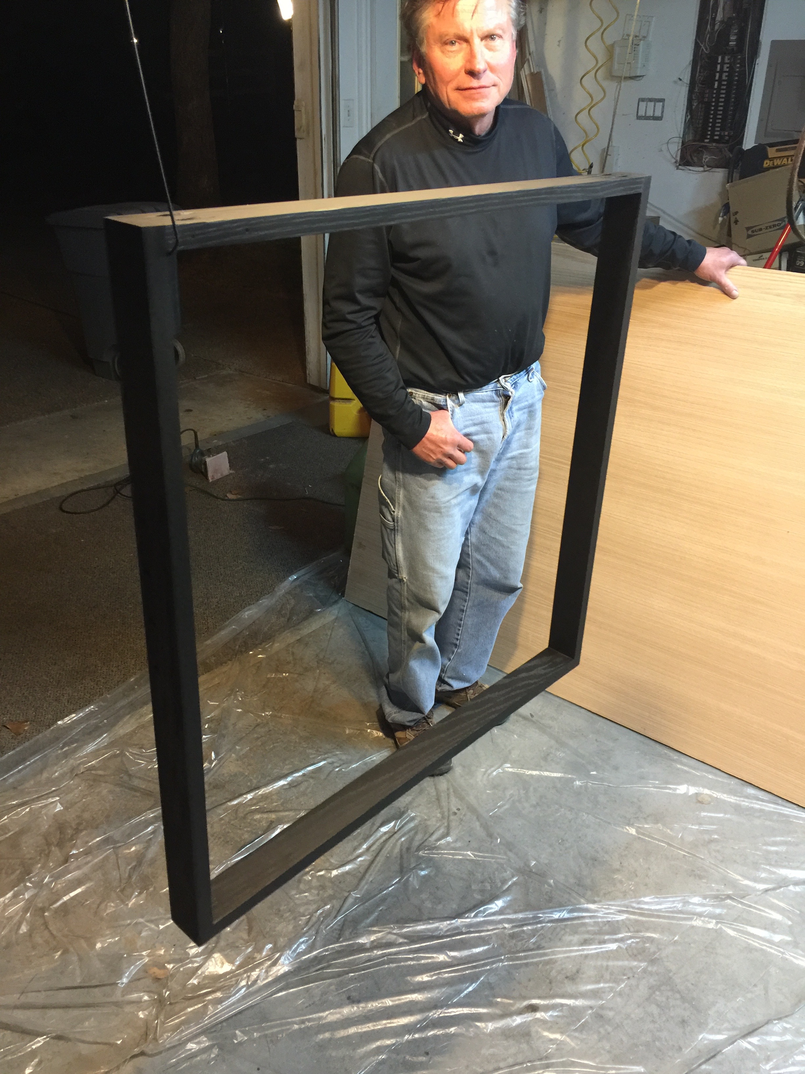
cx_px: 402
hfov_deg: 48.2
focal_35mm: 29
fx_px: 899
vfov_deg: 61.7
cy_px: 537
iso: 125
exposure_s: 1/8
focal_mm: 4.15
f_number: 2.2
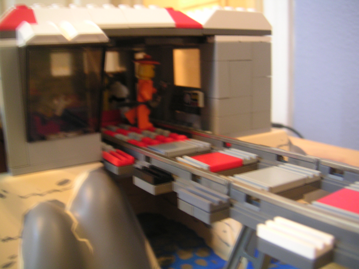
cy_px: 134
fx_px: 384
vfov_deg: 38.7
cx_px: 180
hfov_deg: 50.1
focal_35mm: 37
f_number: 2.8
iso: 100
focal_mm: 5.7
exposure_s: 1
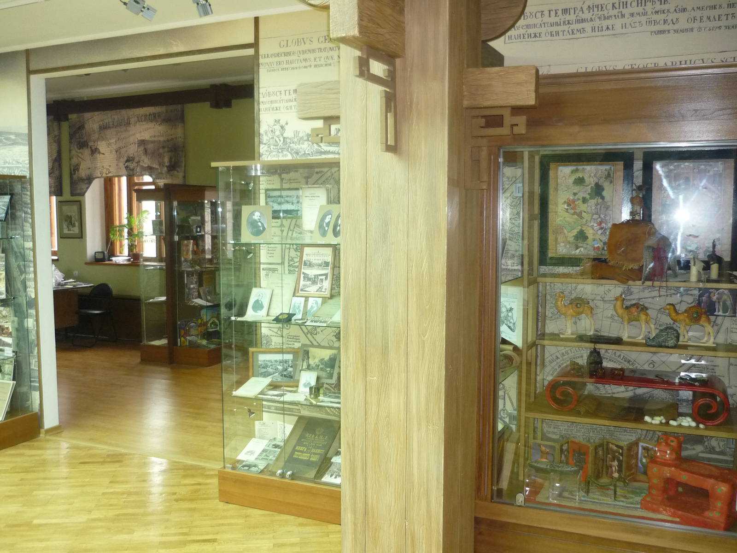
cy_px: 276
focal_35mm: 33
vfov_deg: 42.9
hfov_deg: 55.4
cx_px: 368
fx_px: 703
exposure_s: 1/30
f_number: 2.8
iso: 250
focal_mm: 5.5
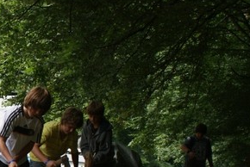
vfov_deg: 11.1
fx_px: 862
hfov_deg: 15.8
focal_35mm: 124
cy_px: 130
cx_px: -63
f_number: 6.3
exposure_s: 1/200
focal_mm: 30
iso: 100
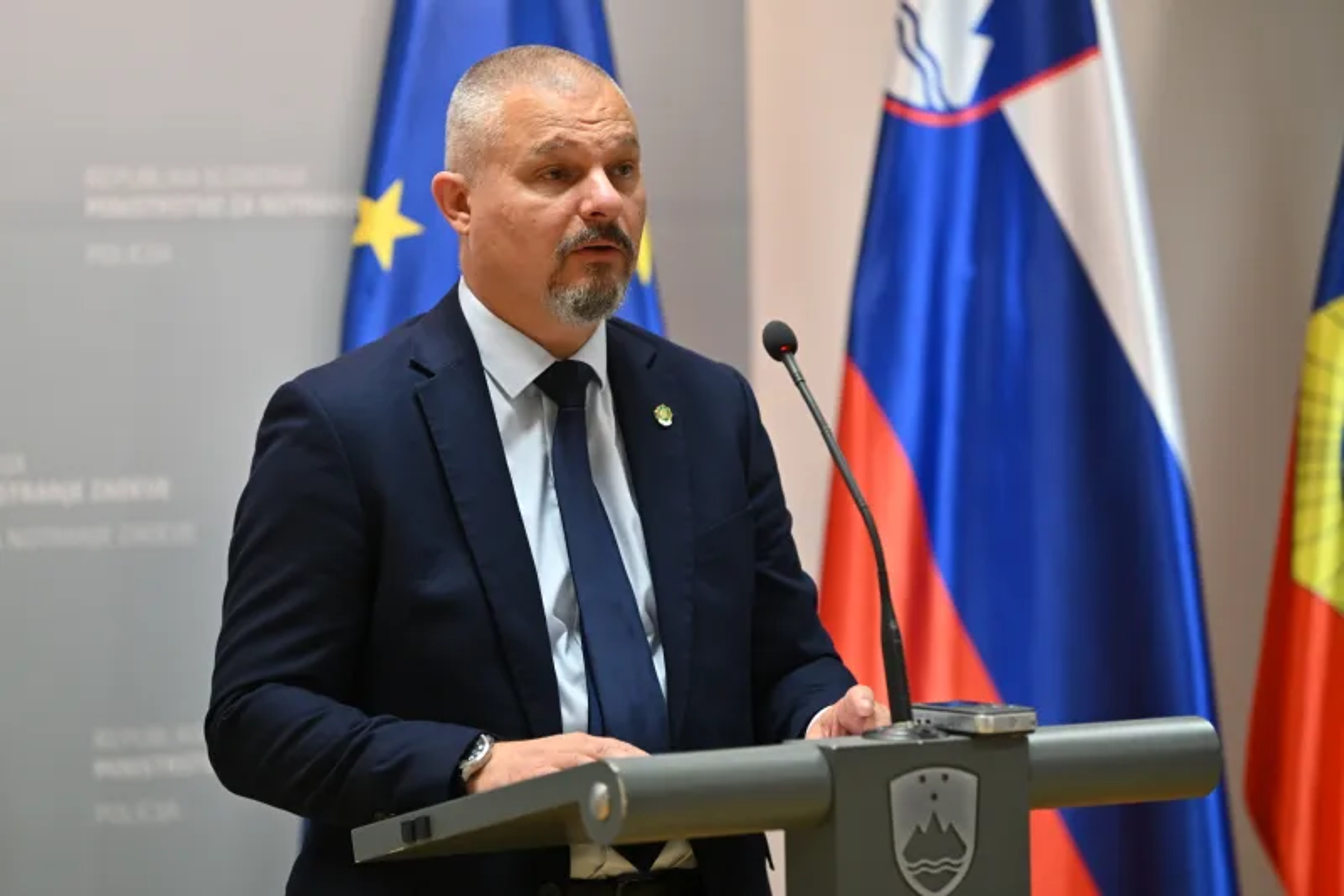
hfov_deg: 13.7
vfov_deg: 9.1
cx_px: 672
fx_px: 5598
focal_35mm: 150
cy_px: 448
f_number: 2.8
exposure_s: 1/400
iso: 1600
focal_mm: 150
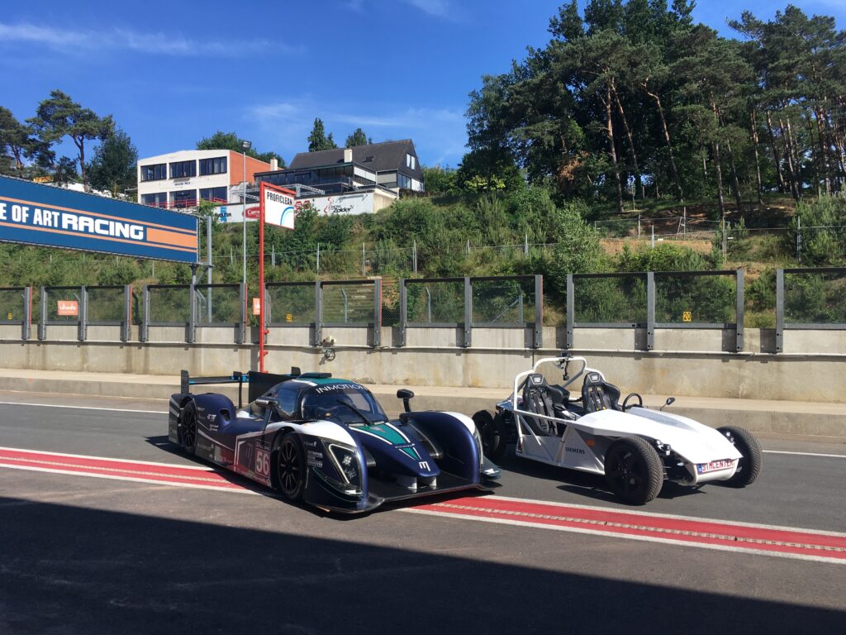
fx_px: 709
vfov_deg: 48.2
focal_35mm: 29
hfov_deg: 61.7
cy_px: 318
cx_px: 423
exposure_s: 1/1148
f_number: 2.2
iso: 25
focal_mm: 4.15
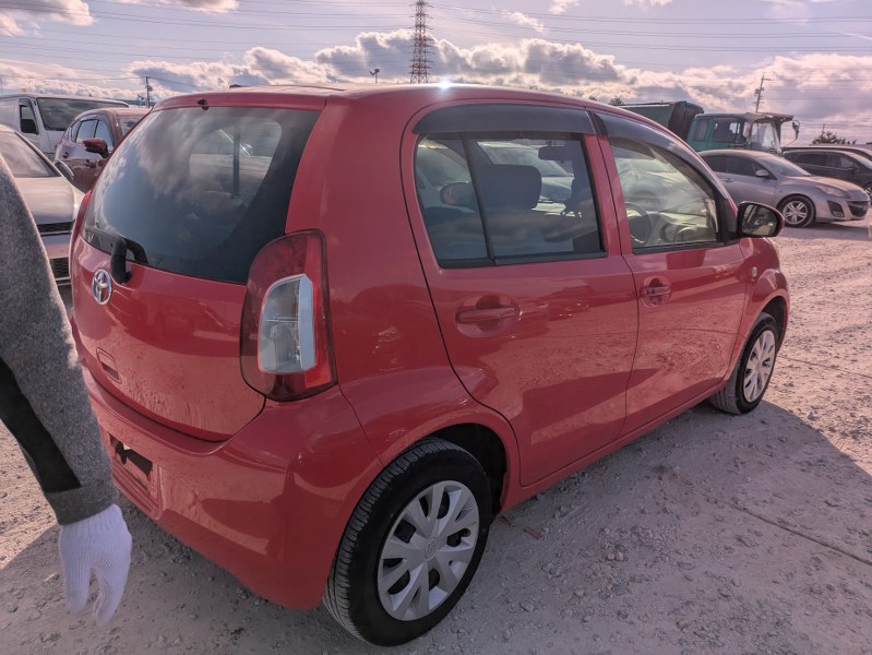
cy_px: 328
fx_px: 630
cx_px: 436
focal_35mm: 25
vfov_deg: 54.9
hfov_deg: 69.4
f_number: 1.89
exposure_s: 1/5917
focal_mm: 5.43
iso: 45
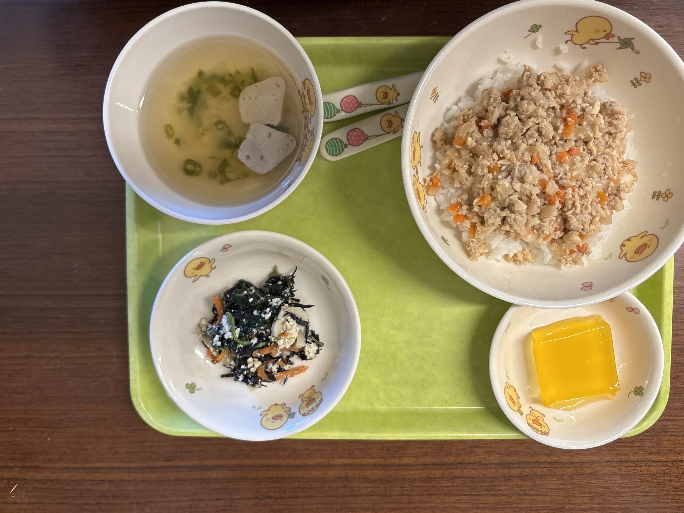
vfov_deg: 51.4
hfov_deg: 65.3
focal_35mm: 27
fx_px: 534
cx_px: 351
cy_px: 251
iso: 125
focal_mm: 5.96
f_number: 1.6
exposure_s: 1/101
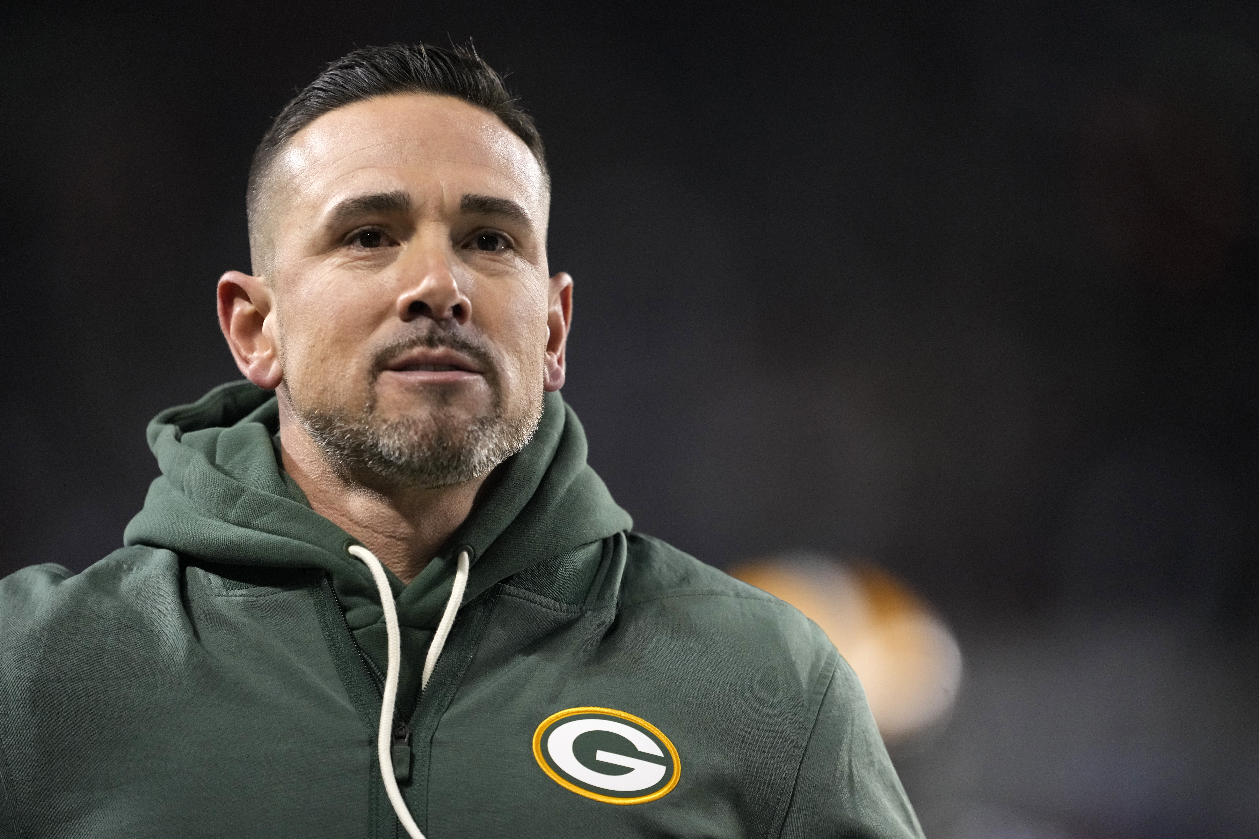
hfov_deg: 5.2
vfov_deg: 3.4
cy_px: 420
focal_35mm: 400
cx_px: 630
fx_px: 13988
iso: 4000
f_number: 2.8
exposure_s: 1/1600
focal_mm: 400
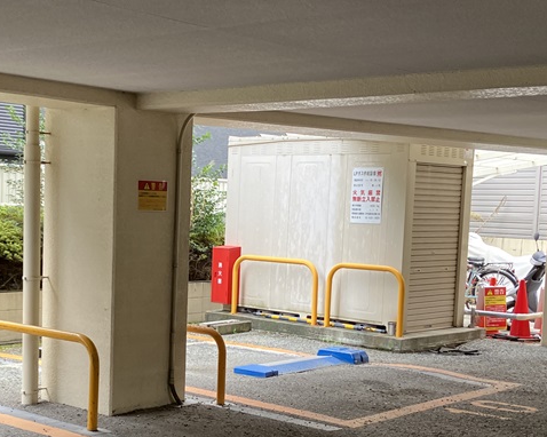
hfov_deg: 30.8
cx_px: 194
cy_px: 311
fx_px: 987
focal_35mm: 61
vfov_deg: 24.8
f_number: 1.8
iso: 50
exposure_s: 1/121
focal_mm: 3.99
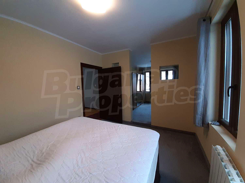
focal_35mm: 13
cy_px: 92
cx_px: 122
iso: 160
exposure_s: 1/50
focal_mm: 1.42
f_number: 2.2
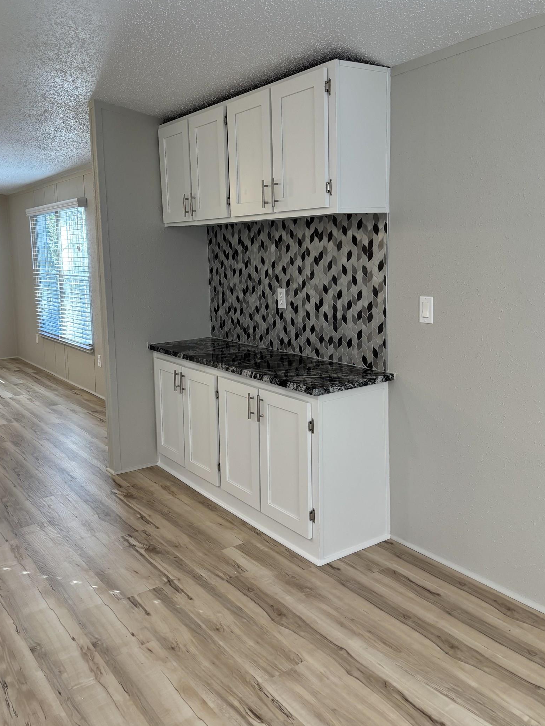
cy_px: 328
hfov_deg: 48.2
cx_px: 250
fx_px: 609
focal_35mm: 29
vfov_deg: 61.5
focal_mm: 5.96
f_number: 1.6
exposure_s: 1/120
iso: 125
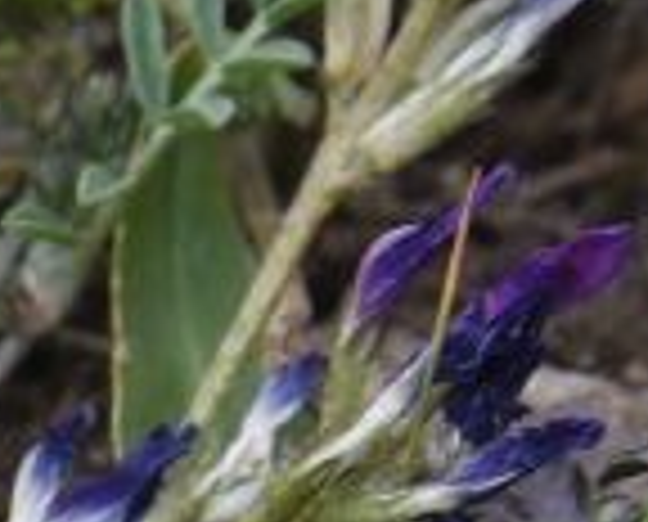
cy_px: 1258
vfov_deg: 3.2
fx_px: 9096
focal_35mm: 473
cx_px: -1539
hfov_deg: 3.9
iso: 400
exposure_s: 1/200
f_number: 11
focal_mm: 56
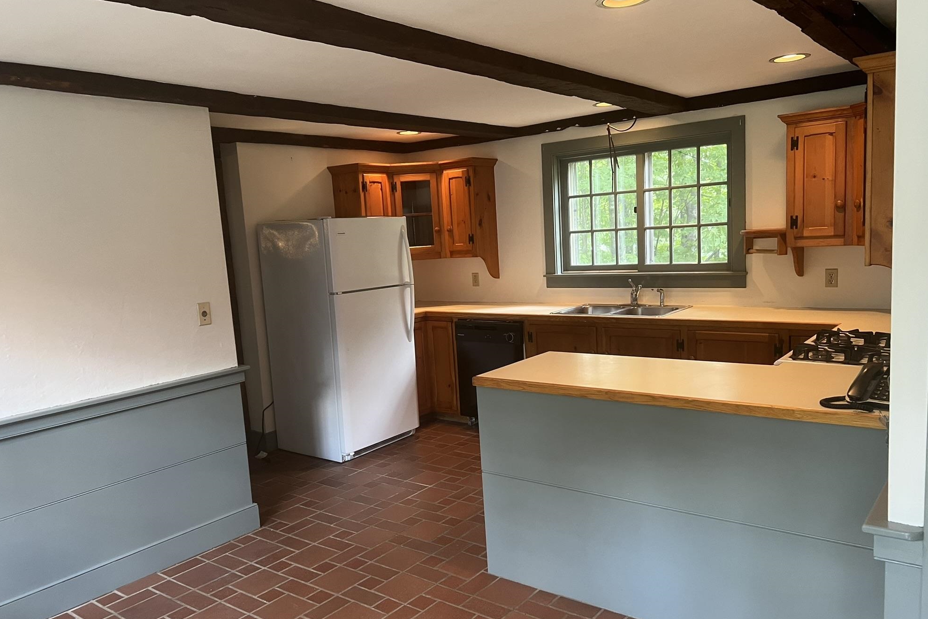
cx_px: 475
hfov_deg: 65.5
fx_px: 722
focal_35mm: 28
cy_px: 328
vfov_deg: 46.4
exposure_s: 1/60
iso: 160
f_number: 1.5
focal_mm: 5.7
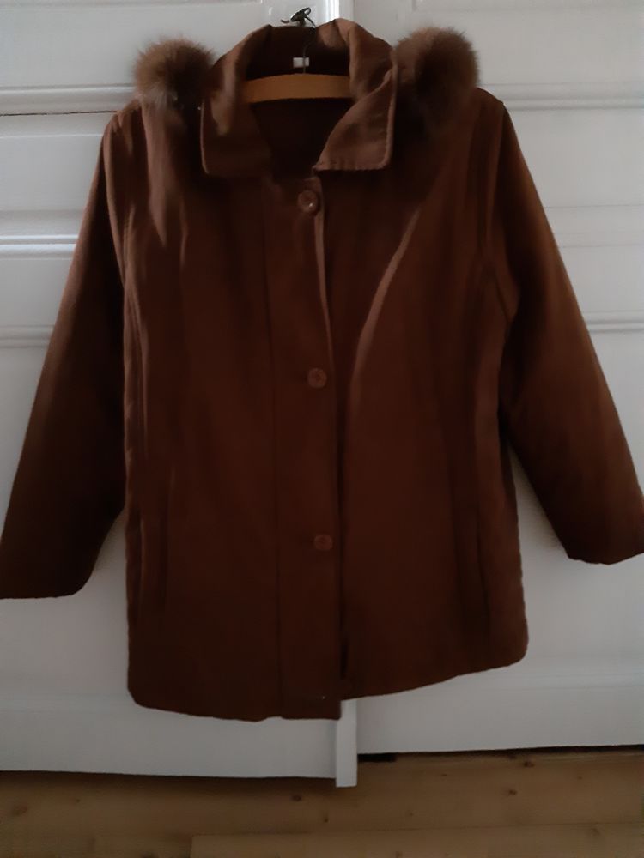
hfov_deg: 53.1
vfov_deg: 67.3
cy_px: 429
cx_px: 322
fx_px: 645
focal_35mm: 26
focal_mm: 3.92
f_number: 1.7
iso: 1250
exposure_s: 1/10
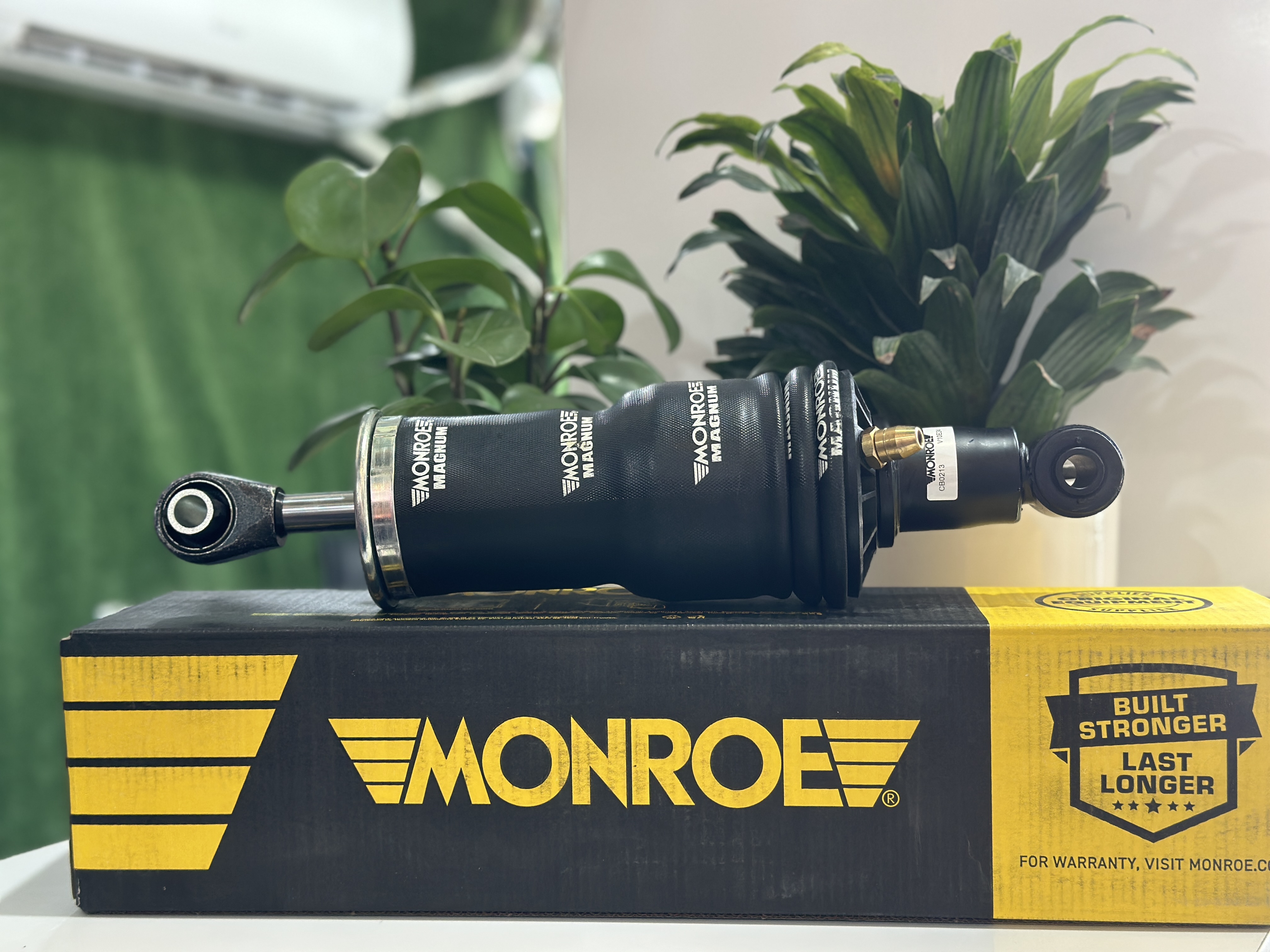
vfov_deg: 30.3
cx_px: 635
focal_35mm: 48
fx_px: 1761
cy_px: 476
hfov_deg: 39.7
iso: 125
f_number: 1.78
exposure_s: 1/65
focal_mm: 6.86
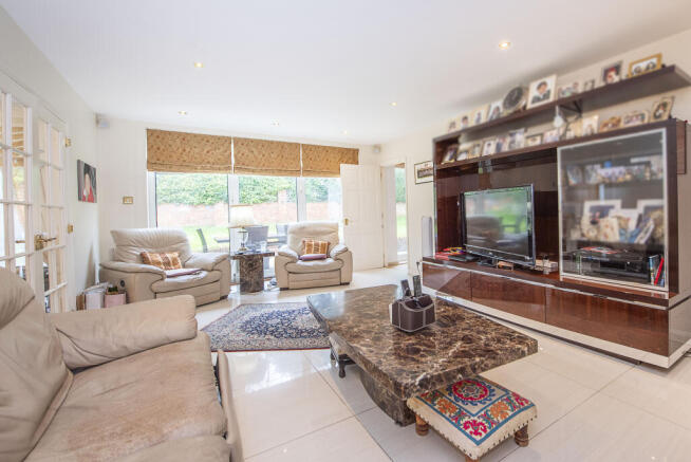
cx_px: 346
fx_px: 269
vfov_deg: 81.3
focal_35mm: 14
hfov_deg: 104.2
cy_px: 231
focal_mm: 14
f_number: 6.3
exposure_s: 1/25
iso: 500
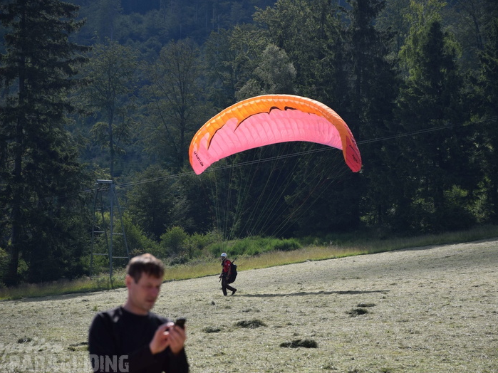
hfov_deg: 11.5
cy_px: 186
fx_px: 2467
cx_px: 261
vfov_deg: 8.7
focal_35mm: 172
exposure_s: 1/1600
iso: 400
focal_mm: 105
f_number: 6.3
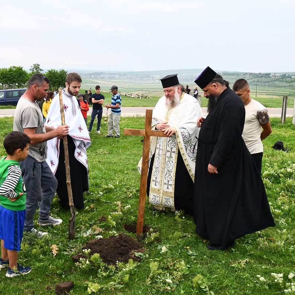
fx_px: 318
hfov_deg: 49.4
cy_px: 139
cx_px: 117
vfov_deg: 49.7
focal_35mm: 33
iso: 640
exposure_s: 1/1000
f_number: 3.5
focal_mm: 16
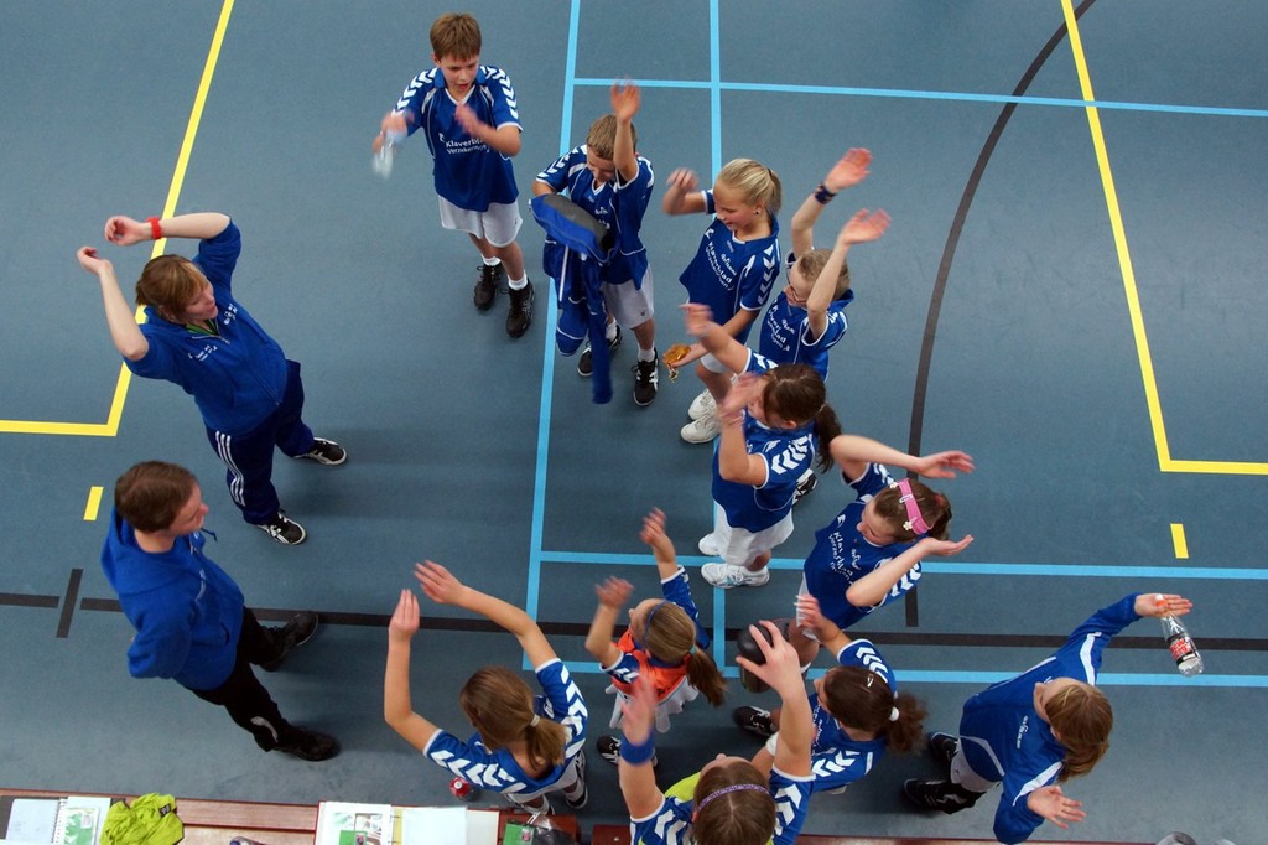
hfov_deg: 67.4
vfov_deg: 47.9
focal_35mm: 27
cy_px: 422
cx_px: 634
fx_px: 951
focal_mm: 18
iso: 1250
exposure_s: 1/60
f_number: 6.3
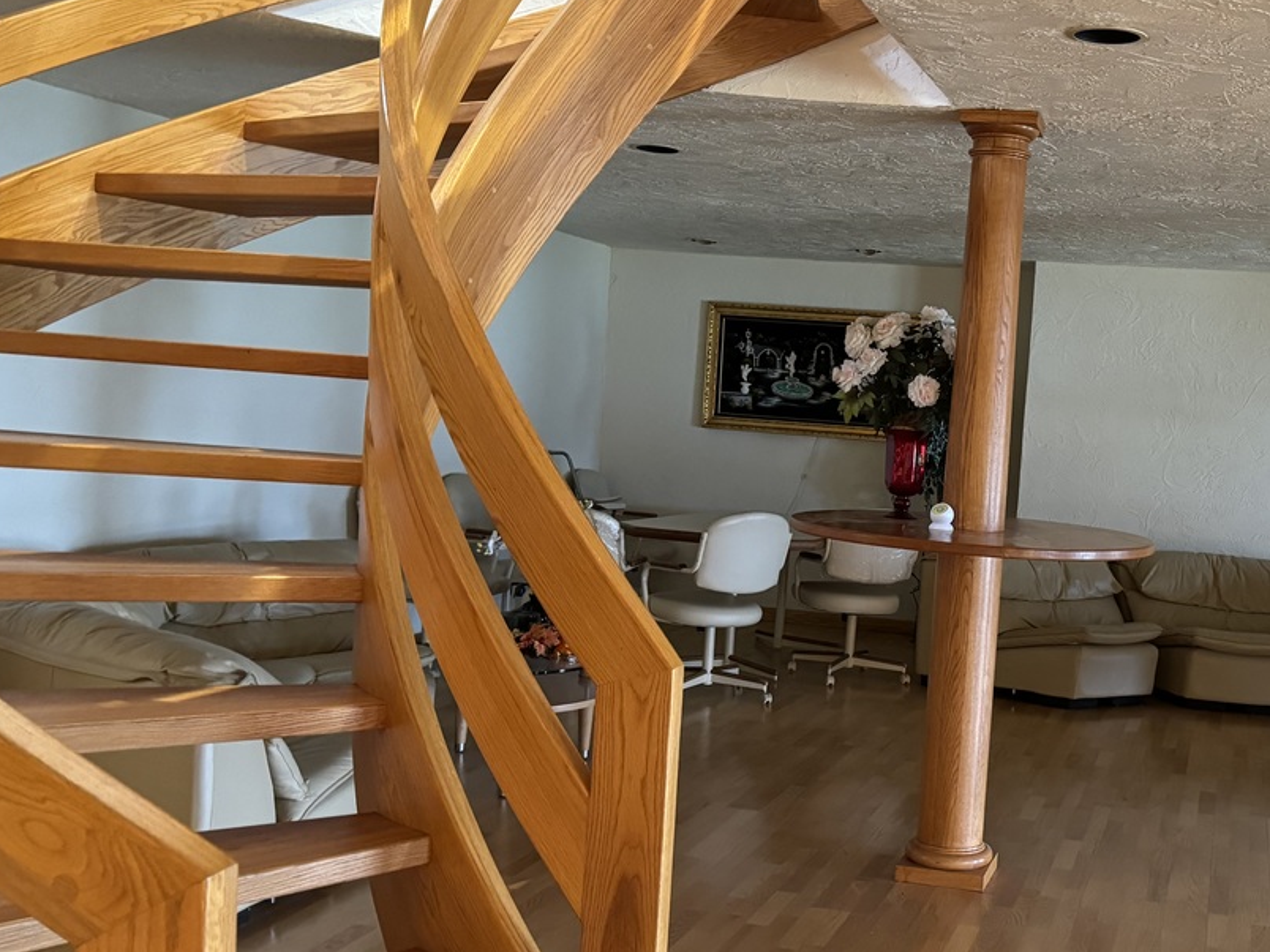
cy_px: 504
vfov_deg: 33.6
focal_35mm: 43
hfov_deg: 42.8
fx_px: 1578
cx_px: 921
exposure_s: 1/40
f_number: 1.78
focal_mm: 6.86
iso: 800
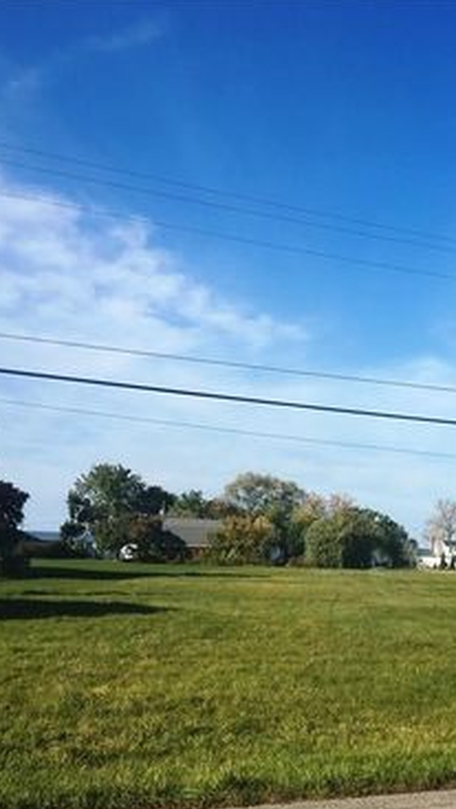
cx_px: 434
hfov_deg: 26.6
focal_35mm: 43
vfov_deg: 47.3
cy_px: 407
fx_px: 922
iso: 25
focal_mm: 4.15
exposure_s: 1/1832
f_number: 2.2
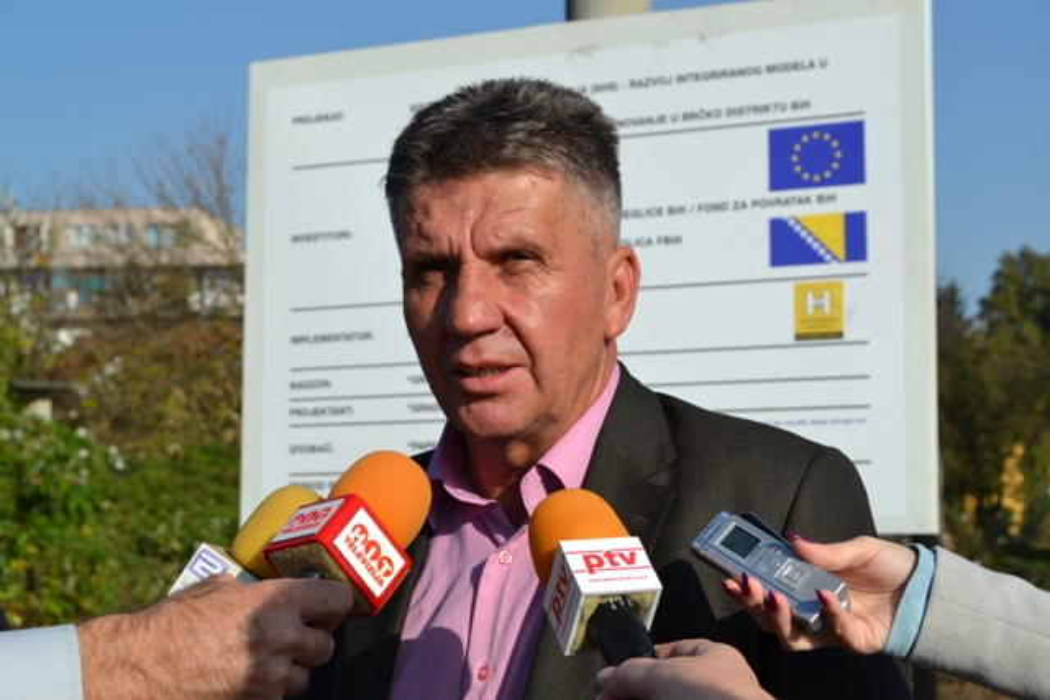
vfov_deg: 20.2
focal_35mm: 68
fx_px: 1969
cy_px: 350
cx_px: 525
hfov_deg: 29.9
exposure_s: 1/320
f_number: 9
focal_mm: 45
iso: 100
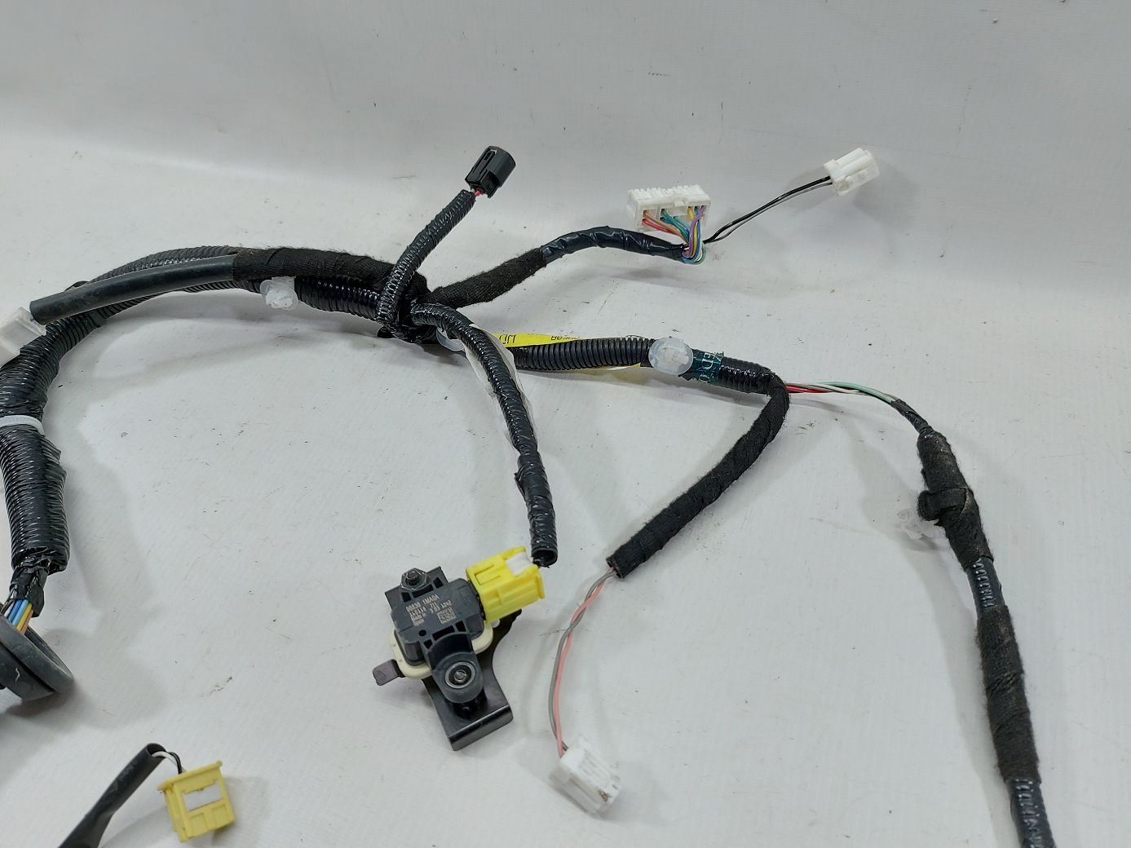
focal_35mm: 24
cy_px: 424
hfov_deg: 71.6
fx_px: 784
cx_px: 566
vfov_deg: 56.8
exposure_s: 1/50
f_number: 1.8
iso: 50
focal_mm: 5.23
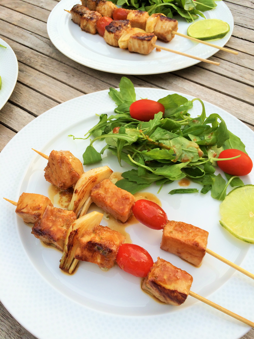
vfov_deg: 61.7
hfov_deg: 48.2
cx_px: 127
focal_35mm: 29
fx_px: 284
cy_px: 170
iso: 32
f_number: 2.2
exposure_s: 1/432
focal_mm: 4.15
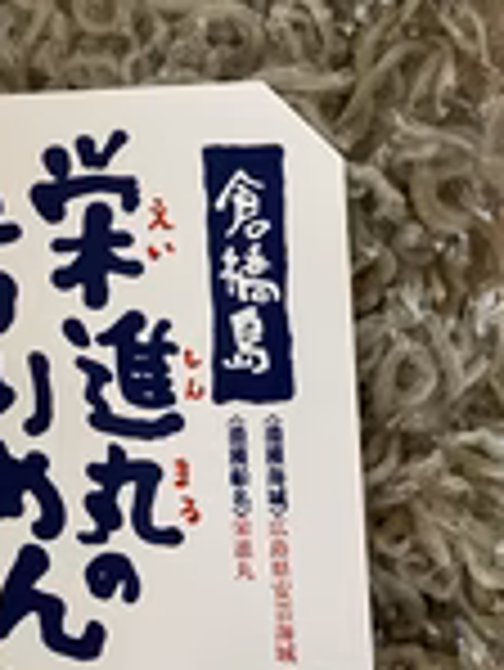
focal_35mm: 75
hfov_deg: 19.6
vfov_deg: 24.3
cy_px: -67
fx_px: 1454
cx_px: 364
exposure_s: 1/60
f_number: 1.8
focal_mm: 3.99
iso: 250
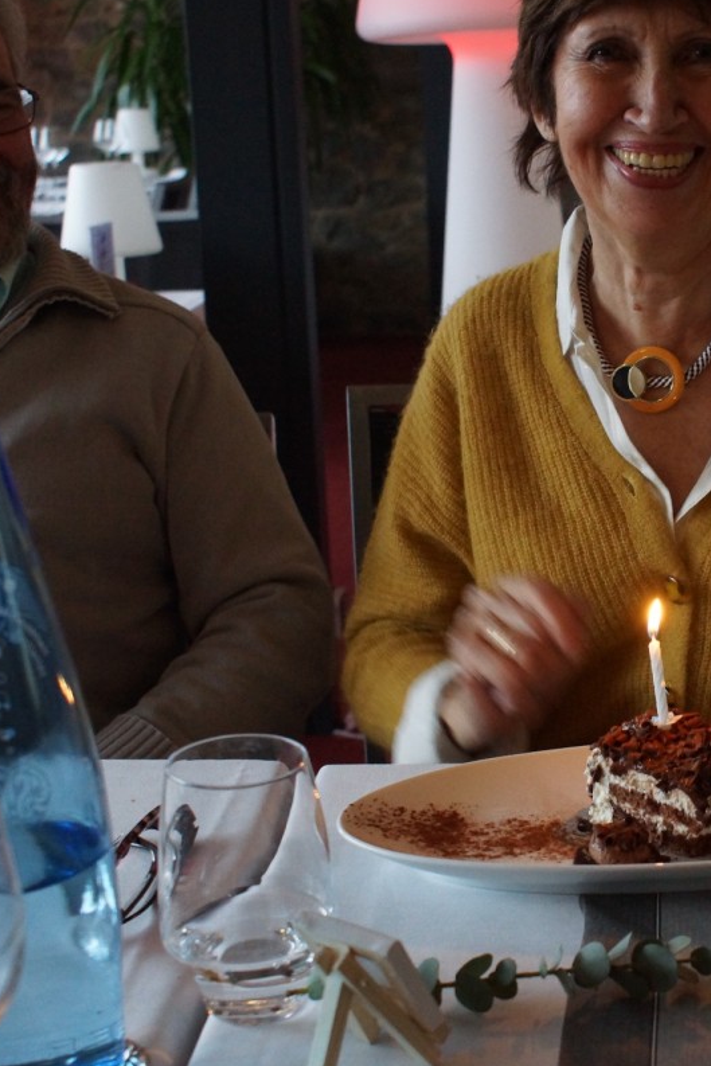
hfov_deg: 22.4
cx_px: 657
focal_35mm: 59
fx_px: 1747
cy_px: 531
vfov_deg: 33.9
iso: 1600
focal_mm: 26
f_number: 4.5
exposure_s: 1/50
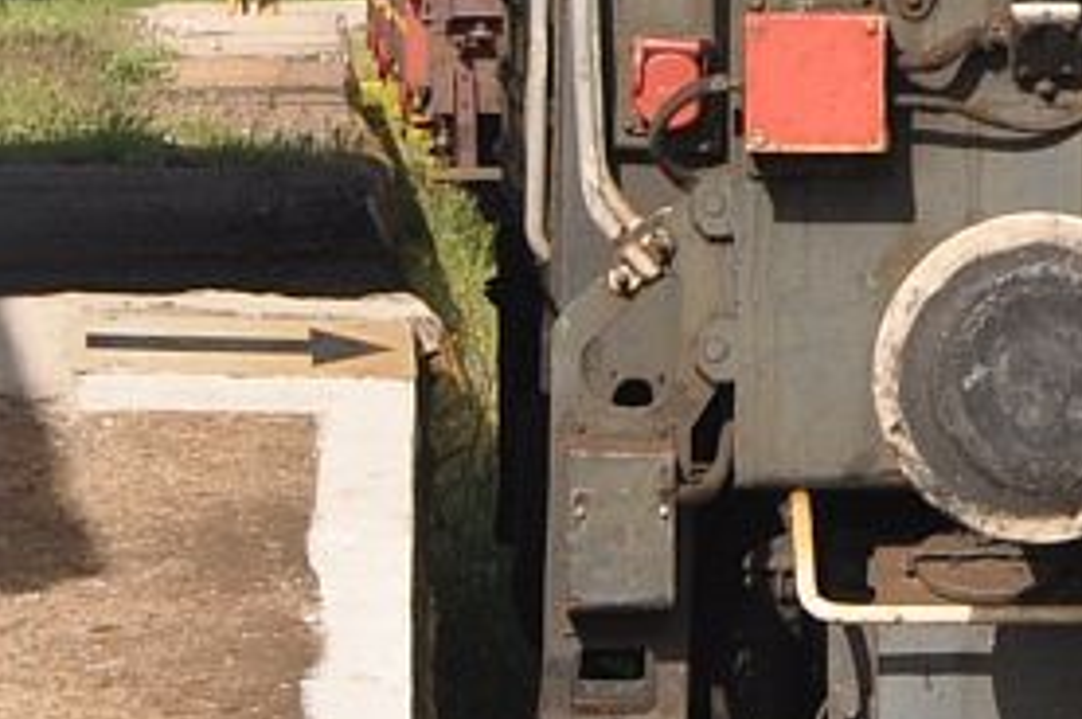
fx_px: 18402
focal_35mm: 613
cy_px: -488
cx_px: 1631
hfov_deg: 3.4
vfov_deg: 2.2
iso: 400
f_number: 5.3
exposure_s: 1/1250
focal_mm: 80
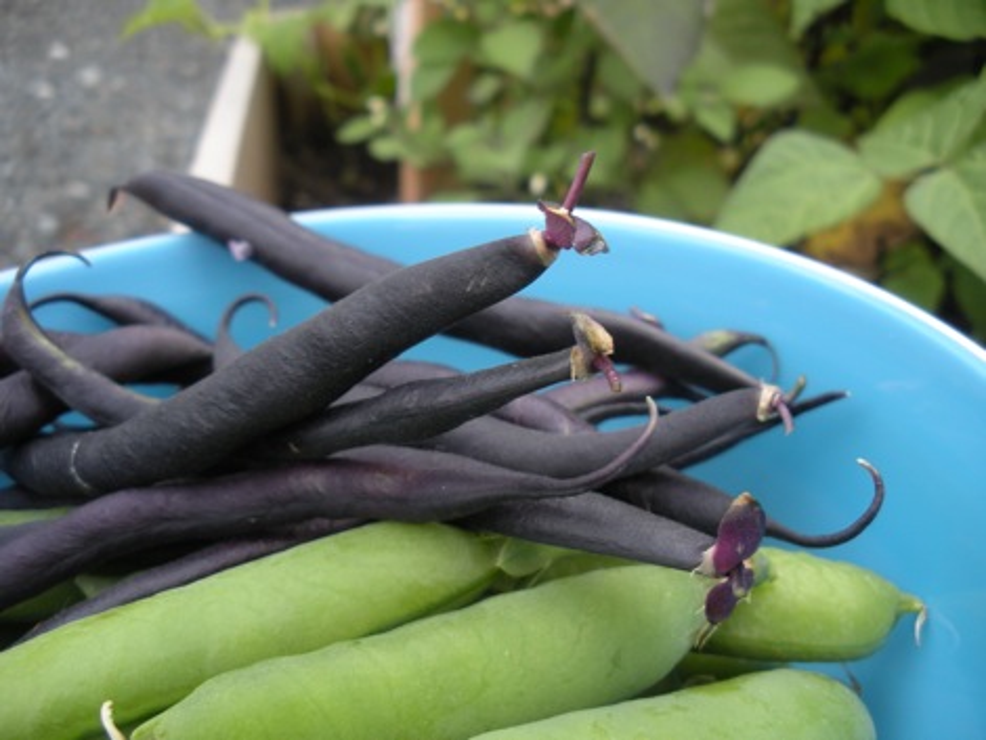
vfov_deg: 39.7
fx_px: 1026
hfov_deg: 51.3
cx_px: 493
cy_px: 370
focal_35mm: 36
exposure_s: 1/59.8
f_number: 3.5
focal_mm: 6.3
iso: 107
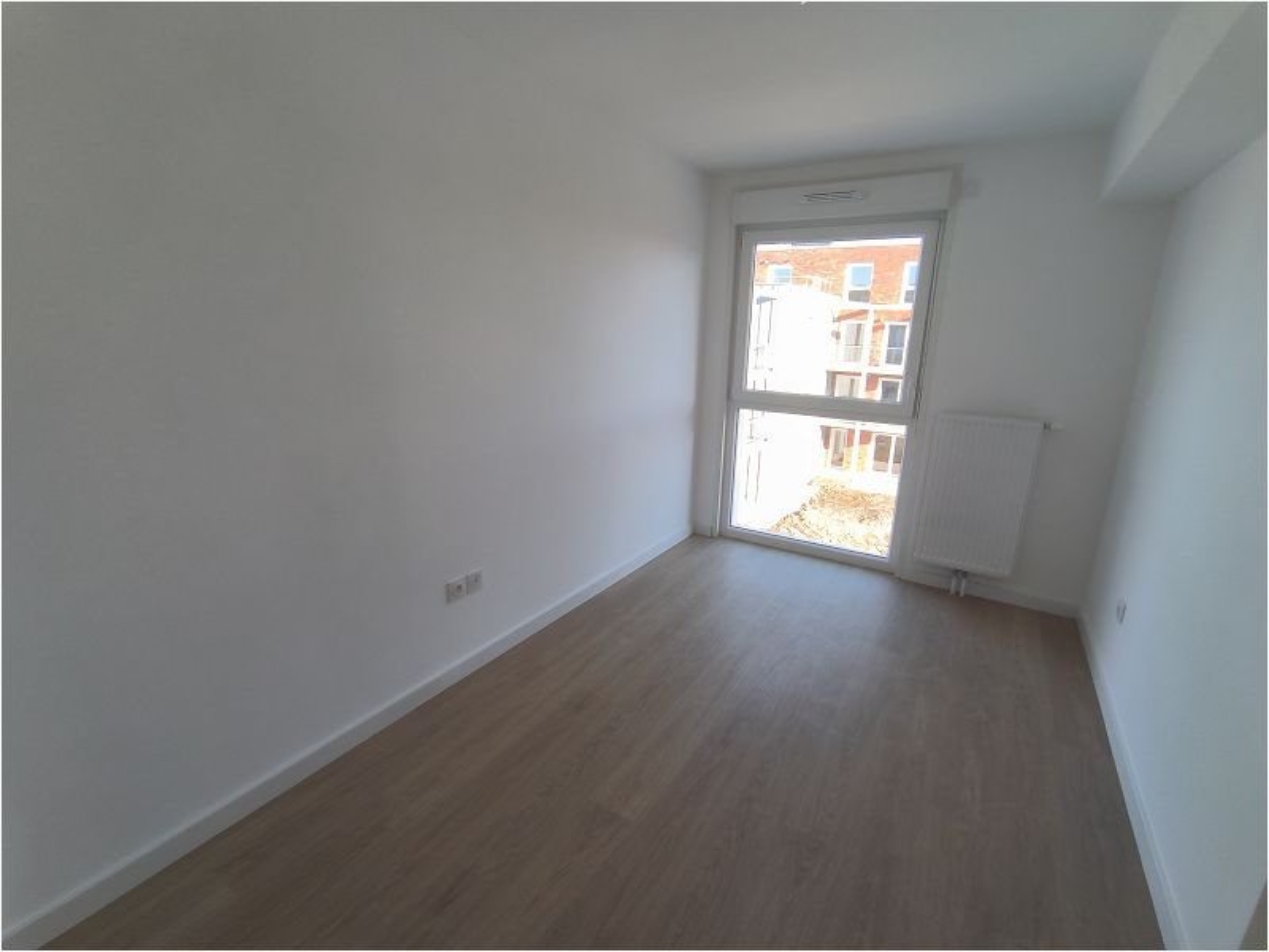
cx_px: 634
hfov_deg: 94.5
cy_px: 476
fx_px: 587
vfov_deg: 78.1
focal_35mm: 16
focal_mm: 1.65
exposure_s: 1/99.9
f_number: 2.2
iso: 88
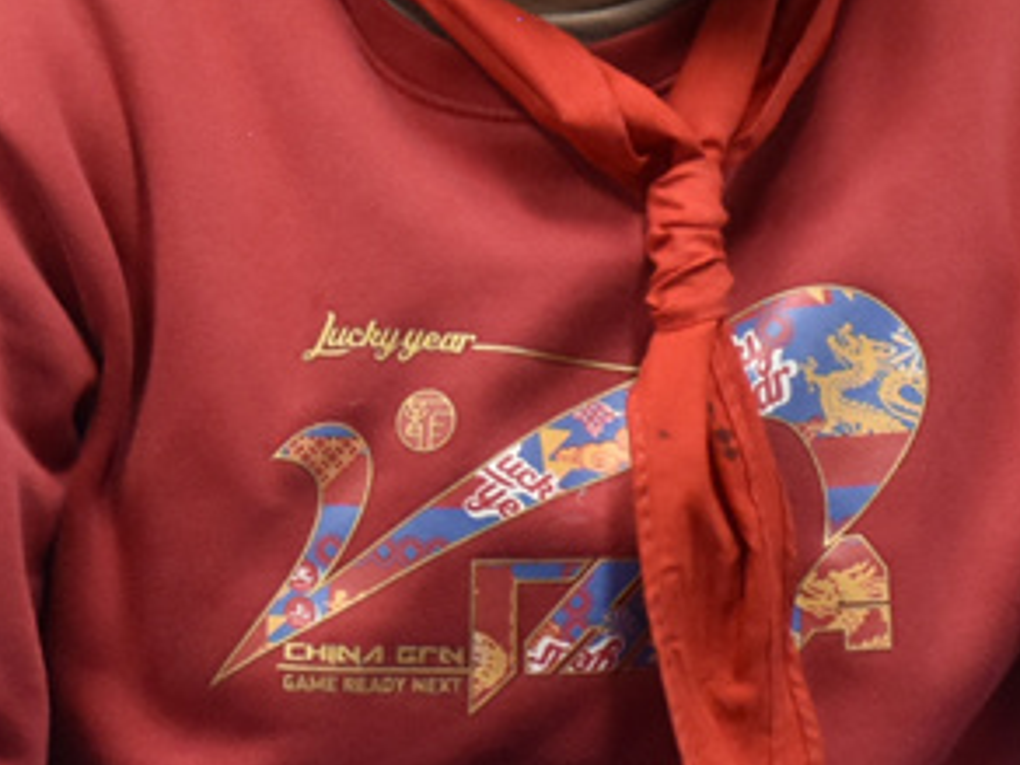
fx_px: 10902
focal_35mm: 370
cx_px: 447
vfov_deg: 4.0
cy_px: -255
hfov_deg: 5.4
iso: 1600
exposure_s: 1/100
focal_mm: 50
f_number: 4.8
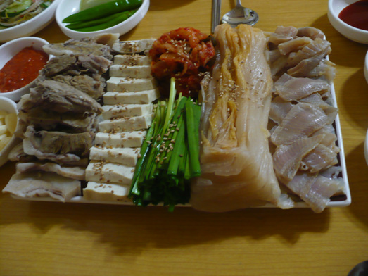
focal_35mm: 37
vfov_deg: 38.7
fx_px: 393
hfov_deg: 50.1
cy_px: 138
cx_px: 184
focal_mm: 6.1
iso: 200
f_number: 2.8
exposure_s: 1/8
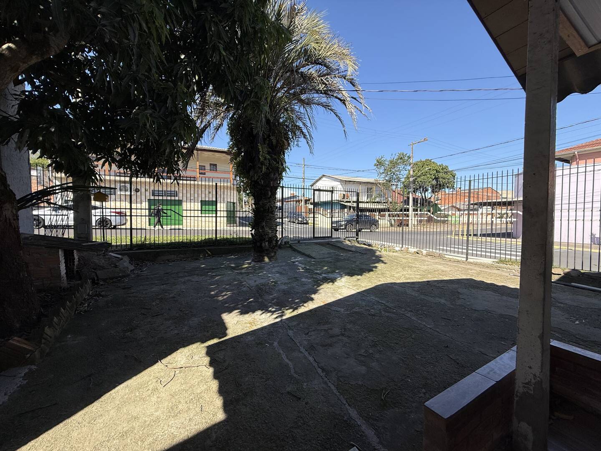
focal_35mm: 14
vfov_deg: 85.7
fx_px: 243
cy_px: 226
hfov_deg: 102.1
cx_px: 300
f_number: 2.2
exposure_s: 1/1167
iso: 50
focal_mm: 2.22
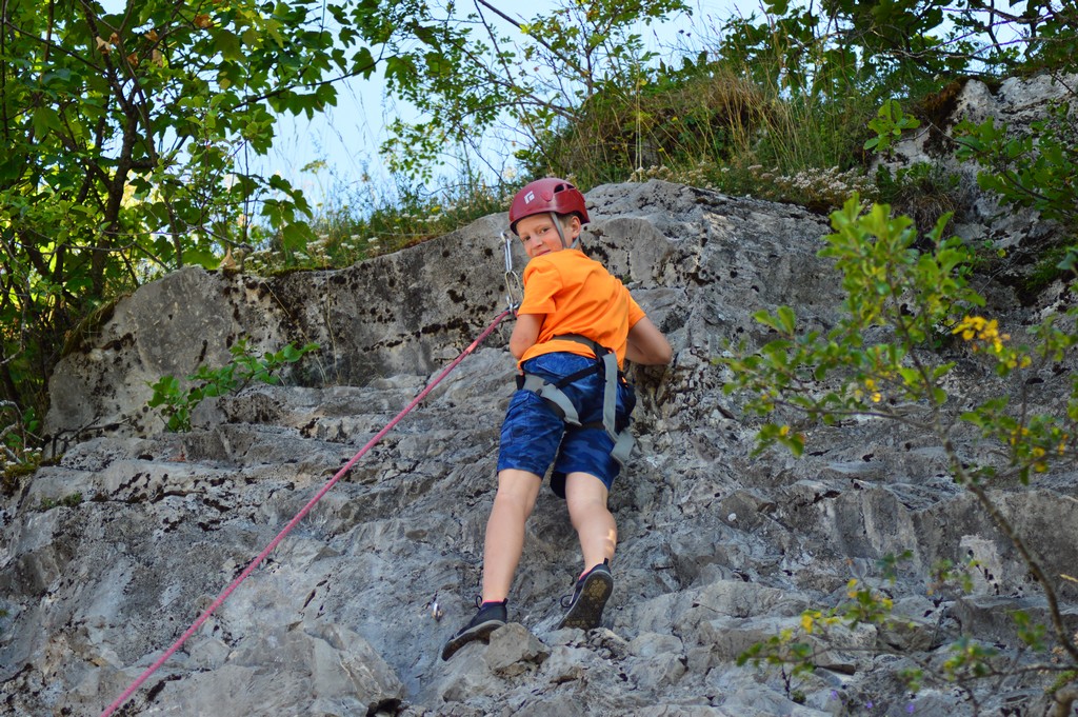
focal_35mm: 147
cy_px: 358
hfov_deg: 14.0
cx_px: 539
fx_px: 4398
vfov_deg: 9.3
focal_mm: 98
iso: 400
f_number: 4
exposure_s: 1/640
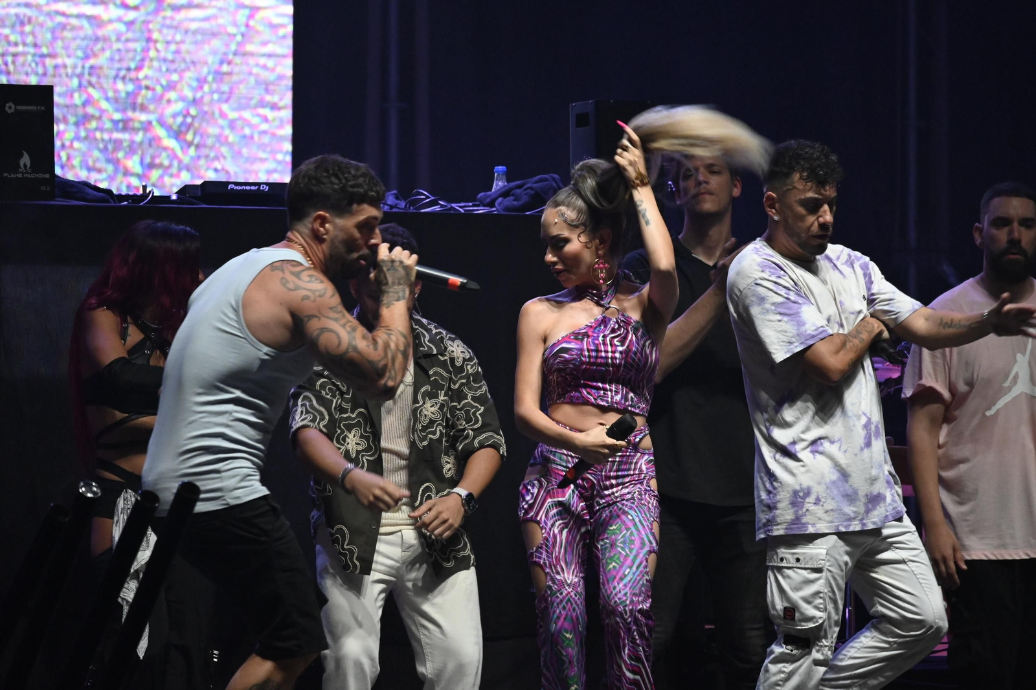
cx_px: 518
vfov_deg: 3.7
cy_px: 345
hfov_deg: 5.5
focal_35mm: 375
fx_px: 10789
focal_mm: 250
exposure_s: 1/200
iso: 4000
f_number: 6.3
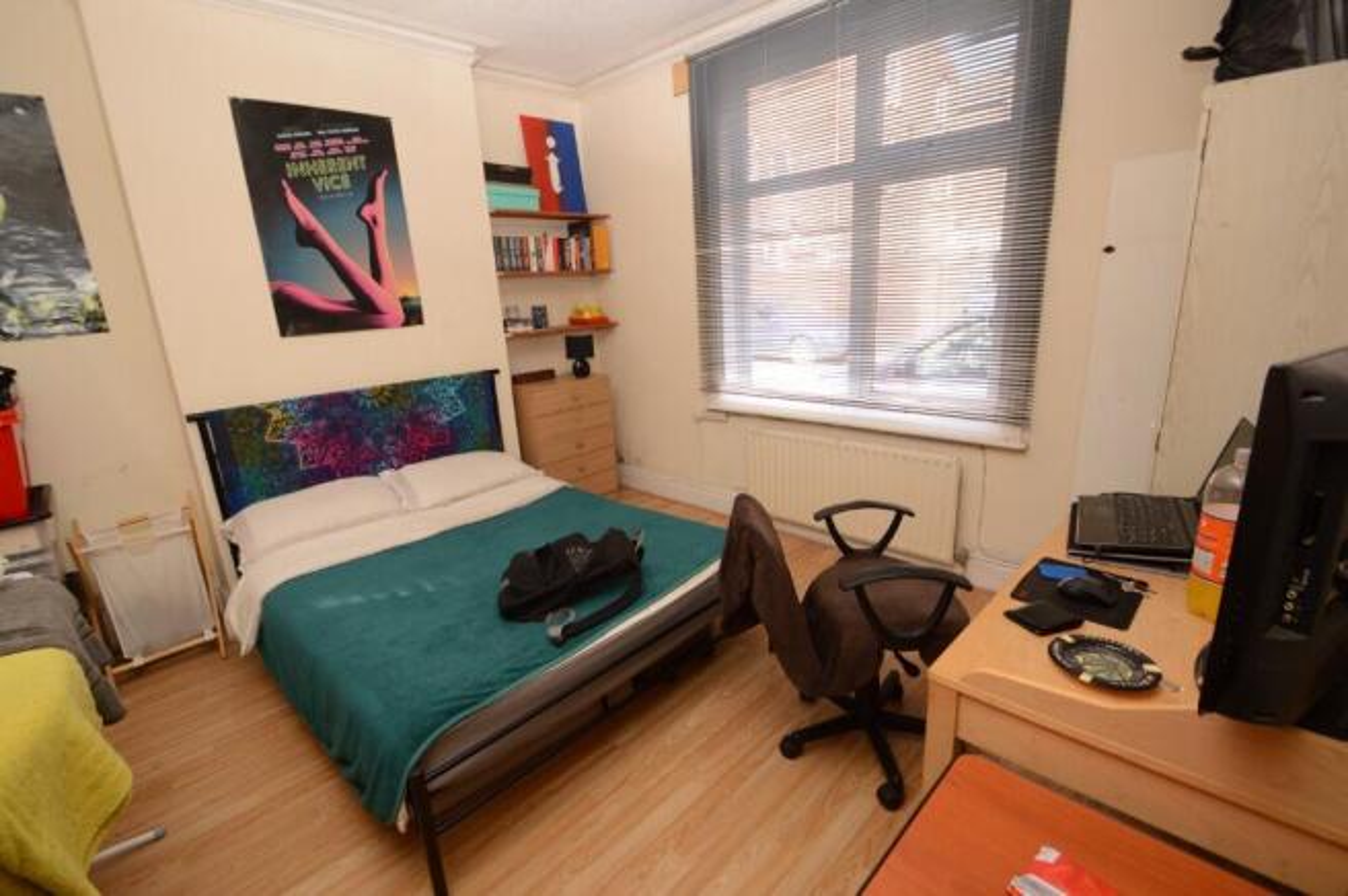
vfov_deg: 77.2
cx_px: 674
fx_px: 561
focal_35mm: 15
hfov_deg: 100.4
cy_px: 448
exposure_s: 1/80
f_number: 5
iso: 800
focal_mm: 10
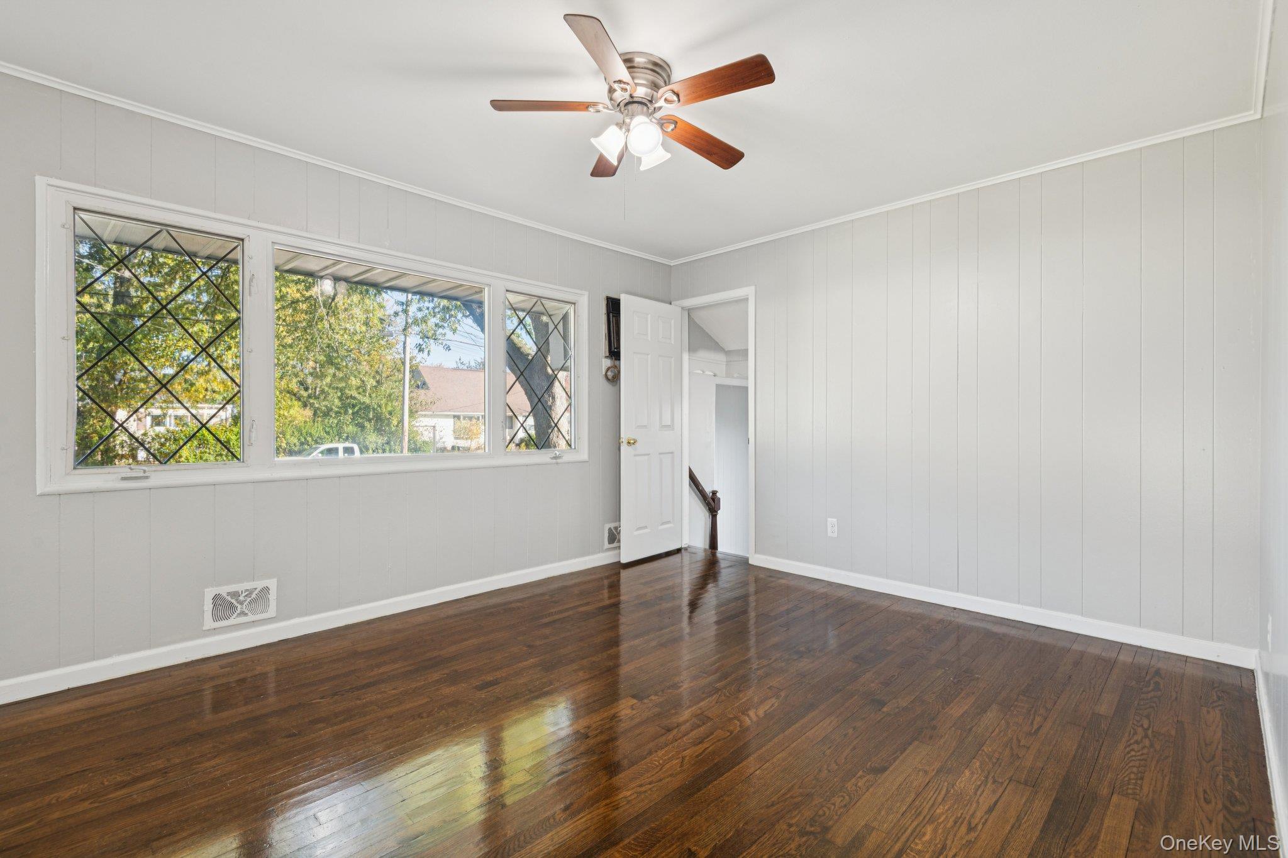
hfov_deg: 96.7
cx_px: 644
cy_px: 429
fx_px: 572
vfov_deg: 73.7
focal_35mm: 16
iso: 250
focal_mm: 16
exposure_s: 1/20
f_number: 8
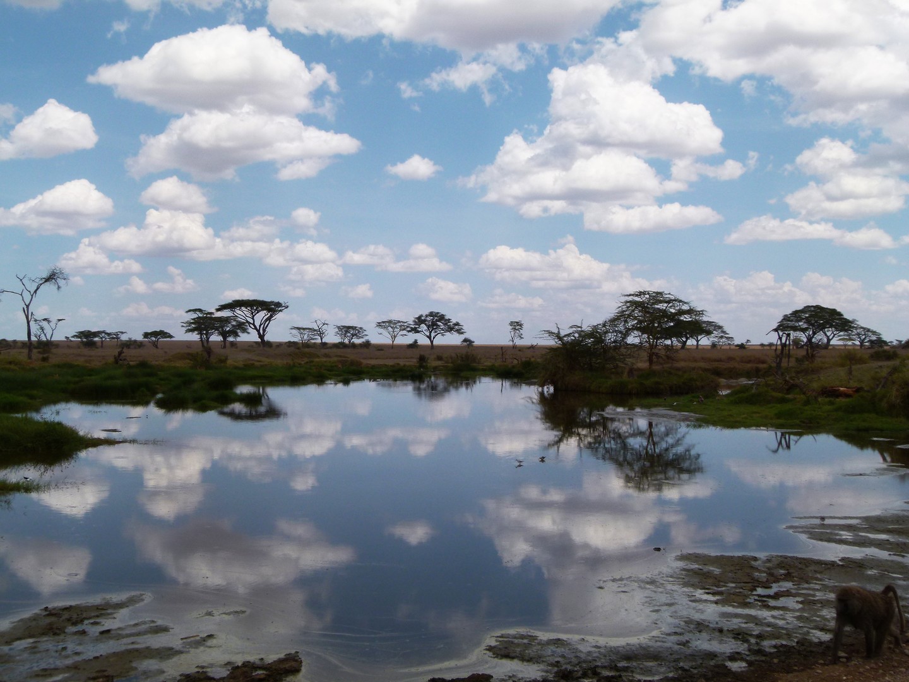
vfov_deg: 35.1
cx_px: 454
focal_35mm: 41
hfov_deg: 45.8
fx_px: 1077
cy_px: 341
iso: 100
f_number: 4
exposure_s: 1/1300
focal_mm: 7.4
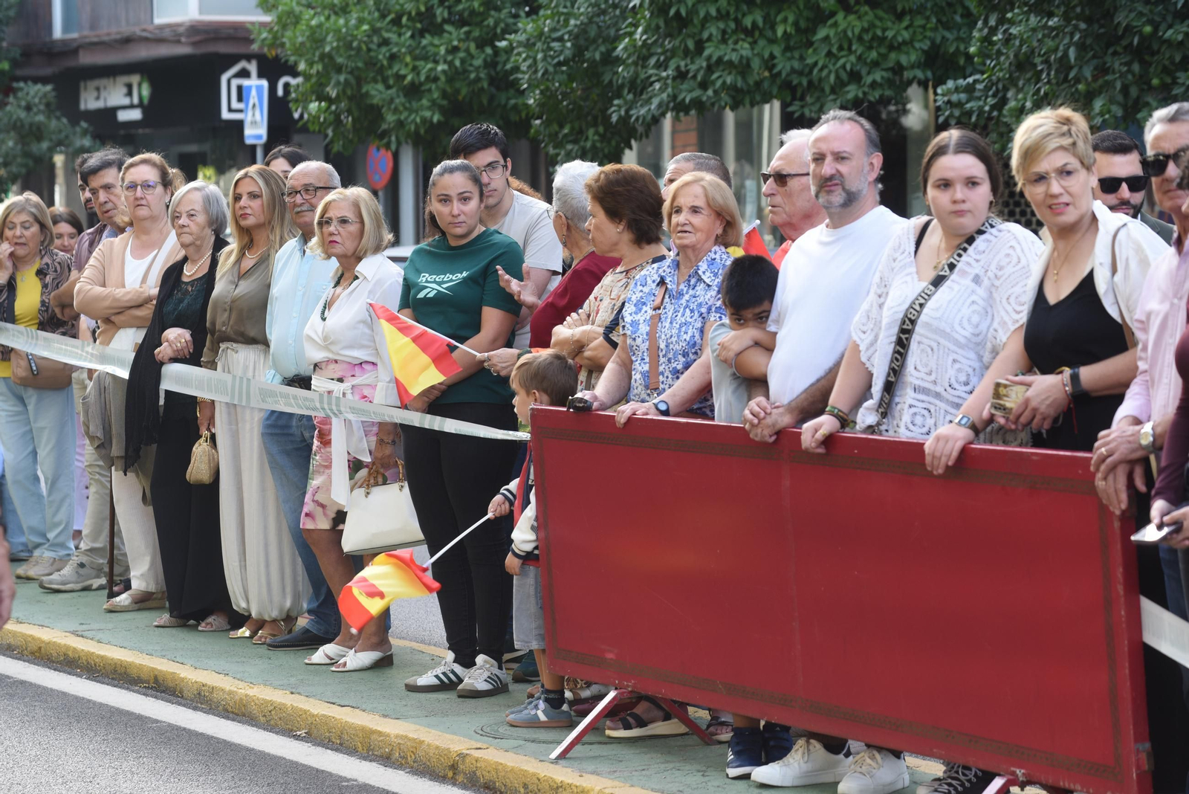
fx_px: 4295
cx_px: 594
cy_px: 397
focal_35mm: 130
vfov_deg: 10.6
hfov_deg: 15.8
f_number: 5
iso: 400
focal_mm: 130
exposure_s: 1/125
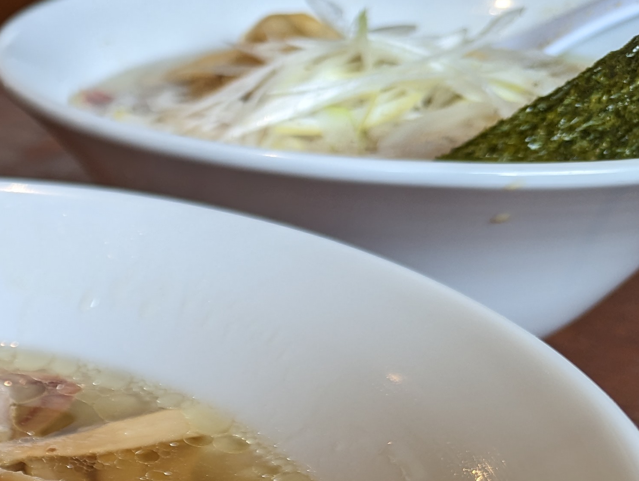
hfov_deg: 24.7
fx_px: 1220
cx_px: -235
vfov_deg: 21.4
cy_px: 500
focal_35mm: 66
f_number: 1.85
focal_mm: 6.81
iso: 56
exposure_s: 1/50
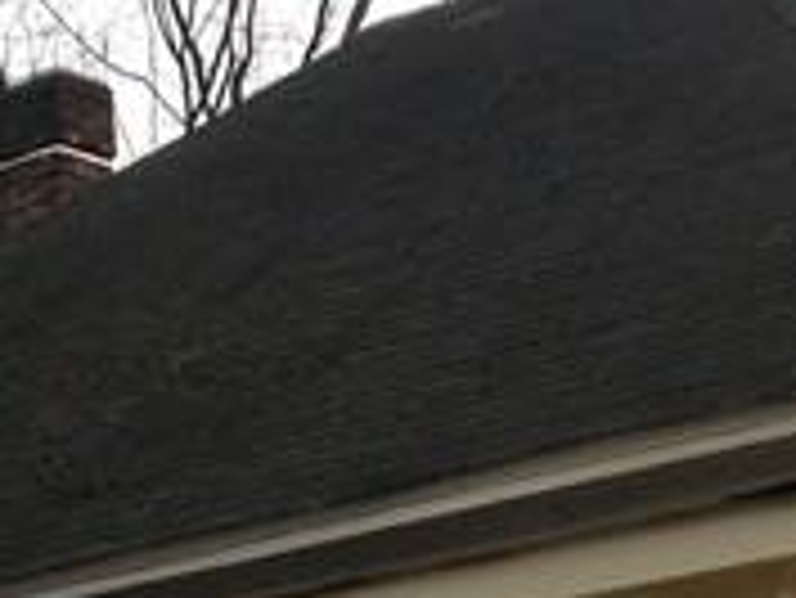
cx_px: 144
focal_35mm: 191
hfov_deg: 10.3
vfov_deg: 7.6
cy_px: 931
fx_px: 4395
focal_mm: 4.12
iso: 50
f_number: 2.4
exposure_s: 1/985
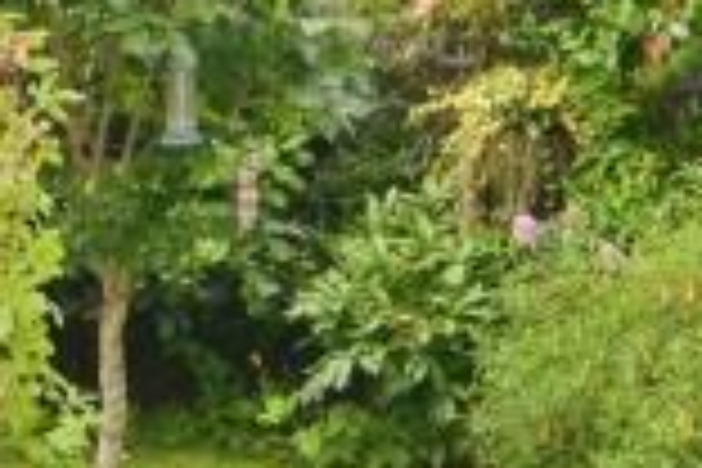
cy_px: 133
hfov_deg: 17.8
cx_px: -184
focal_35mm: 108
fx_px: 2111
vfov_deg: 12.6
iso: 100
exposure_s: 1/200
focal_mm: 11
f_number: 4.5
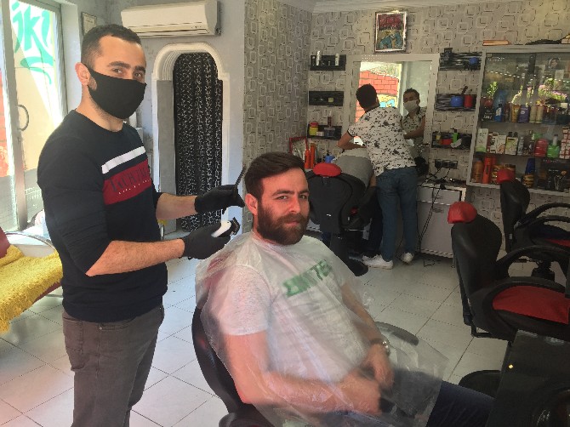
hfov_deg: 61.7
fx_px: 477
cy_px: 214
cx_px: 285
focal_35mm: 29
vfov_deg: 48.2
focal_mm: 4.15
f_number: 2.2
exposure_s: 1/50
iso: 40
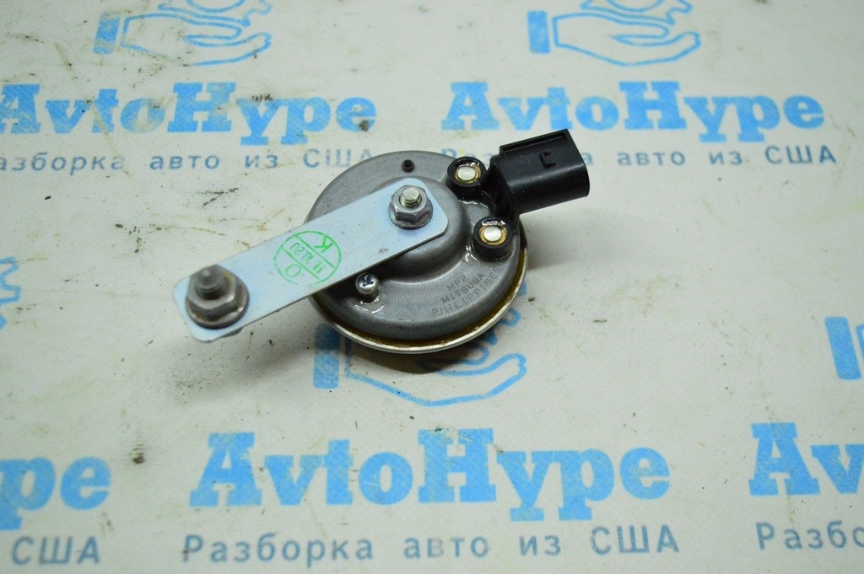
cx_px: 432
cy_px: 287
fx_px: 1007
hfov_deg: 46.4
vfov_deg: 31.8
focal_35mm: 42
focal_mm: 28
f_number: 4.2
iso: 6400
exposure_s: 1/1000
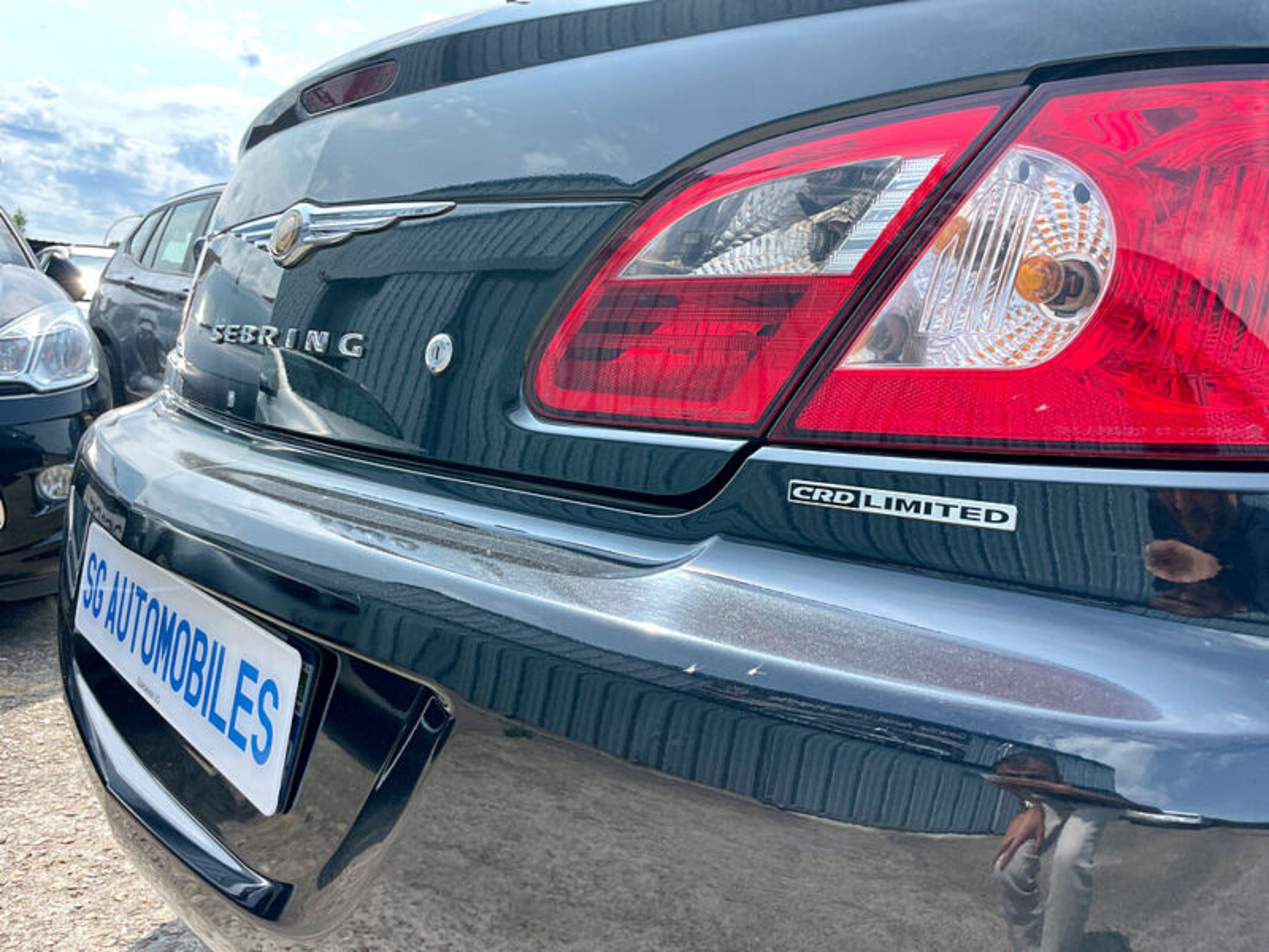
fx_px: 953
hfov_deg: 67.3
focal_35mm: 26
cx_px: 634
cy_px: 476
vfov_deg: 53.1
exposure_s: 1/1033
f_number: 1.6
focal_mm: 4.2
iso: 32
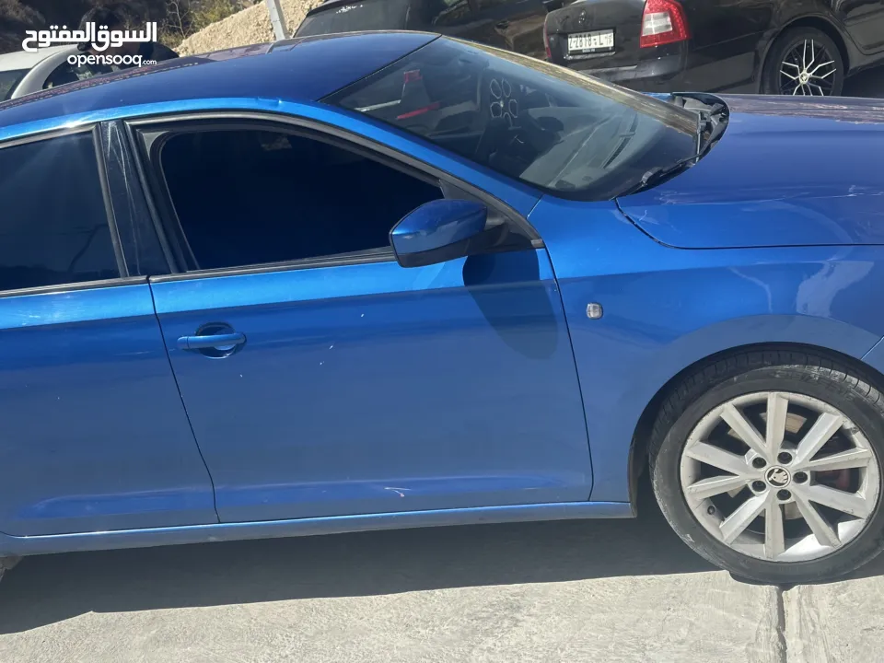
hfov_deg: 39.7
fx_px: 1226
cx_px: 442
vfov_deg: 30.3
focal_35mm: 48
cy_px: 332
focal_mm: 6.86
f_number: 1.78
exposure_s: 1/2732
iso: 64
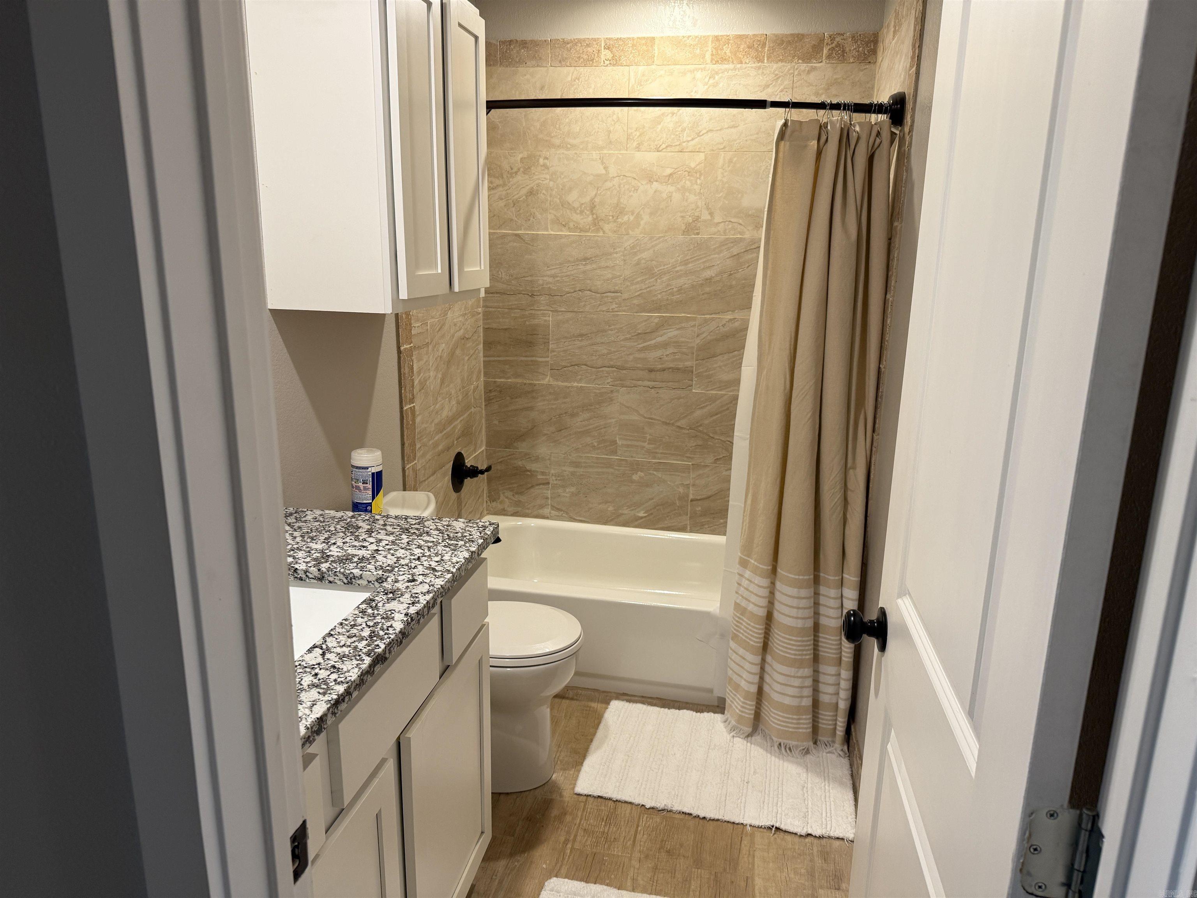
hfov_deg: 71.6
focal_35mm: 24
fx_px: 830
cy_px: 449
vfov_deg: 56.8
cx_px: 598
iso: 125
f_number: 1.78
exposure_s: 1/60
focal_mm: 6.76
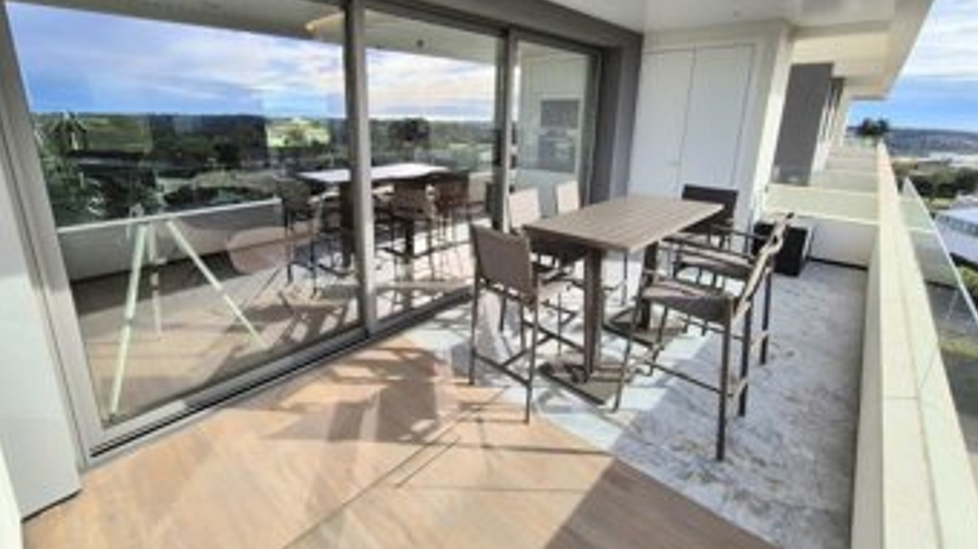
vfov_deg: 69.9
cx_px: 469
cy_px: 224
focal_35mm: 15
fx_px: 389
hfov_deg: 103.0
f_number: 2.2
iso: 50
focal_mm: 2.2
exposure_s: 1/2000
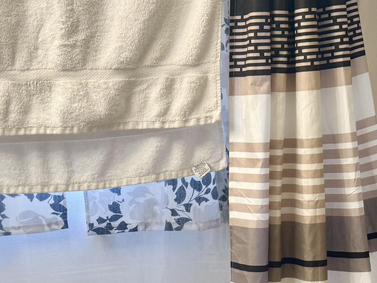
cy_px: 290
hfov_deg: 26.6
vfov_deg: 19.5
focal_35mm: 73
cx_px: 231
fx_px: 795
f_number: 1.78
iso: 125
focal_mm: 6.76
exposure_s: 1/60
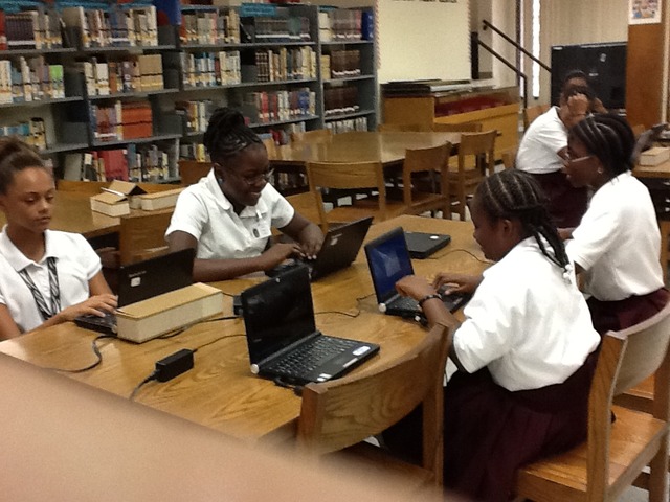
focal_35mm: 32
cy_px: 251
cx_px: 335
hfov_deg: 56.8
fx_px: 619
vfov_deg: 44.2
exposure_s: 1/30
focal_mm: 2.03
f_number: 2.4
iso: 200
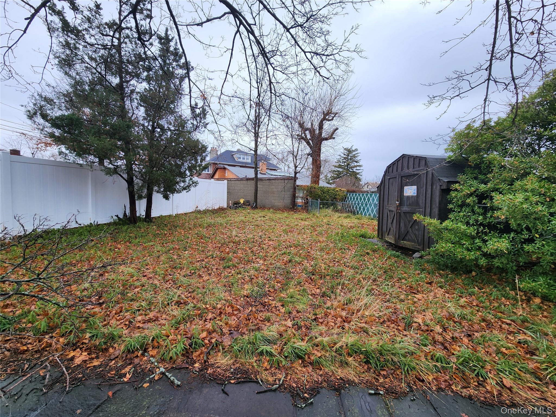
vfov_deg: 89.9
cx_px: 278
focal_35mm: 13
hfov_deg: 106.2
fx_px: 209
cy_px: 208
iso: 50
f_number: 2.2
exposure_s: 1/267
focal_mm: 2.2
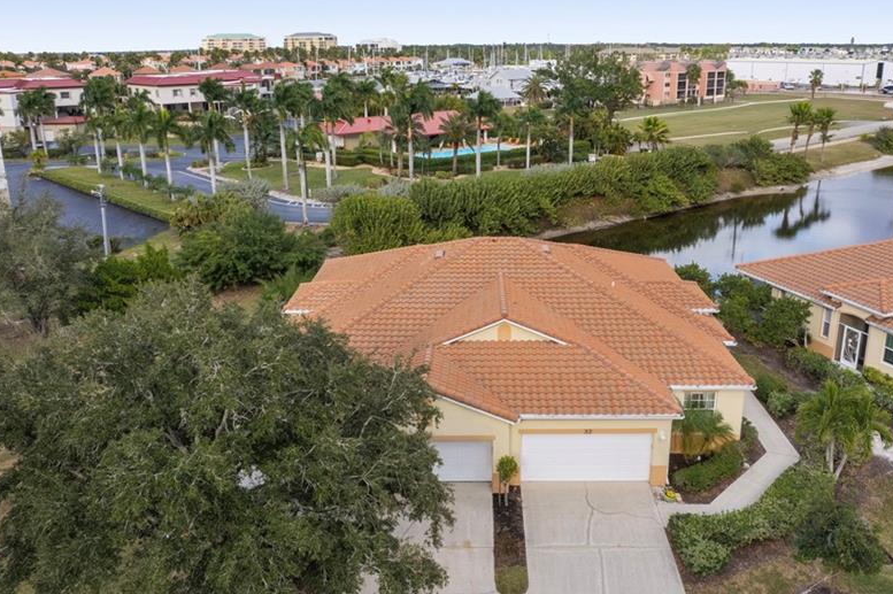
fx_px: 719
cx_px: 464
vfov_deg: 44.9
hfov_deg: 63.7
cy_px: 269
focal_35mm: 29
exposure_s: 1/350
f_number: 2.8
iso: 100
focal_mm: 8.38
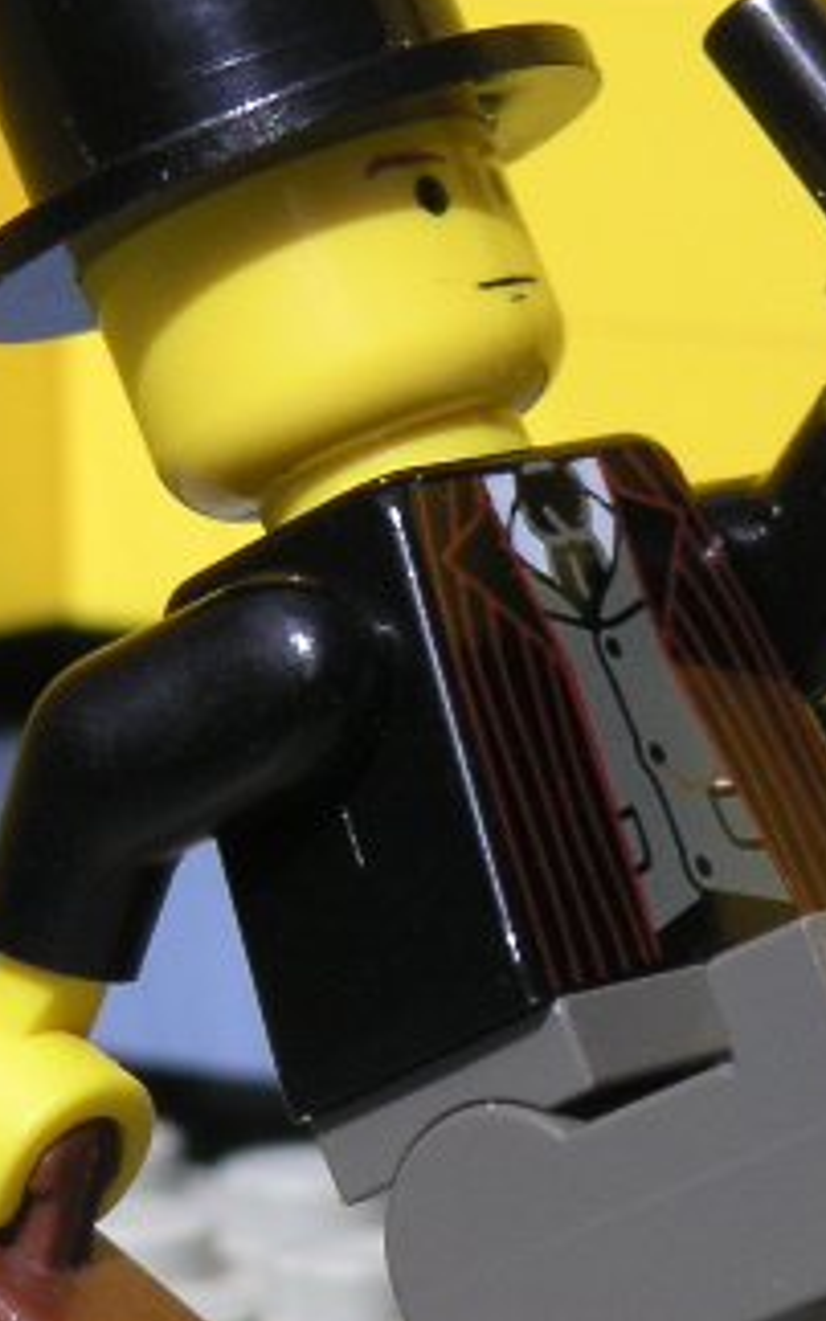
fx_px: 10477
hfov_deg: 4.5
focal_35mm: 291
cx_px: 544
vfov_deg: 7.2
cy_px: 622
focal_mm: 17.1
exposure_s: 1/180
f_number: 8
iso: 50
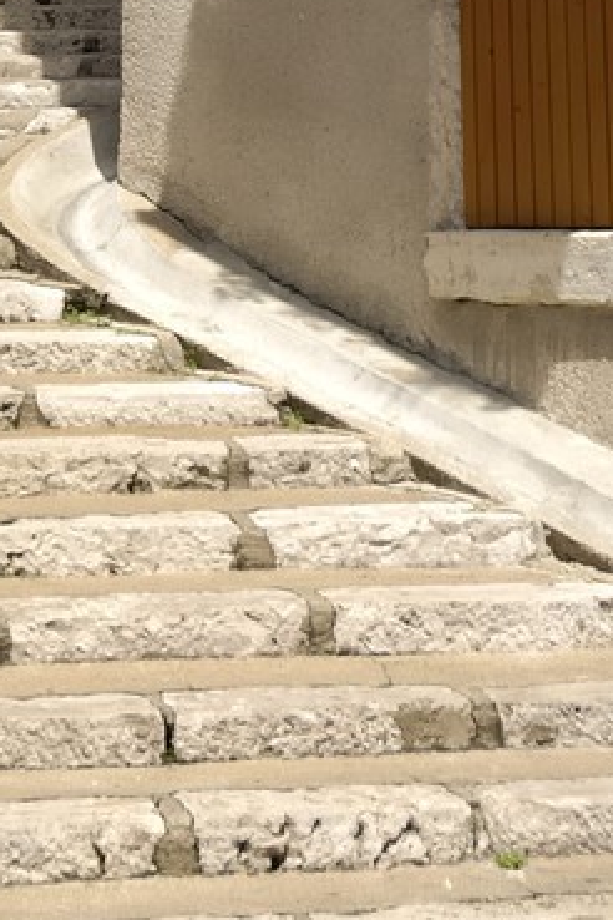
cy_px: -995
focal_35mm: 156
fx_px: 3984
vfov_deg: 11.6
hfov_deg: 8.8
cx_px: 82
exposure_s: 1/160
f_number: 11
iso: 100
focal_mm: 24
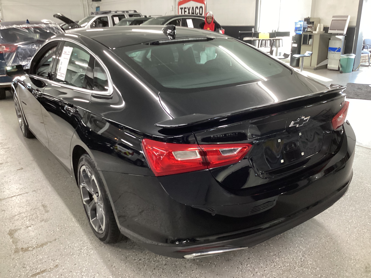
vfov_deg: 45.4
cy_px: 139
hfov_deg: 58.4
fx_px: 332
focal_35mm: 31
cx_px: 186
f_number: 2.4
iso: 250
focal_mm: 3.3
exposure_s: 1/40
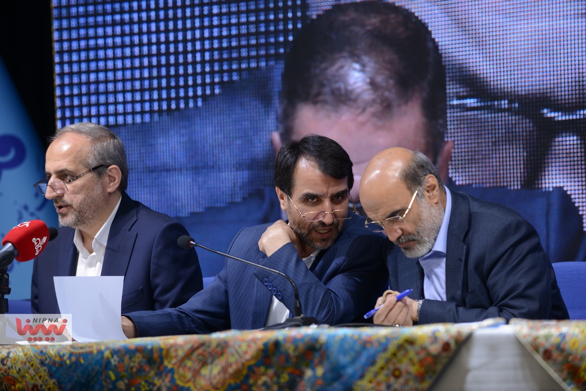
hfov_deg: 10.3
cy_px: 196
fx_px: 3256
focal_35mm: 200
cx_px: 293
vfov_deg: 6.9
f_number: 4
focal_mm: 200
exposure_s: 1/100
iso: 500
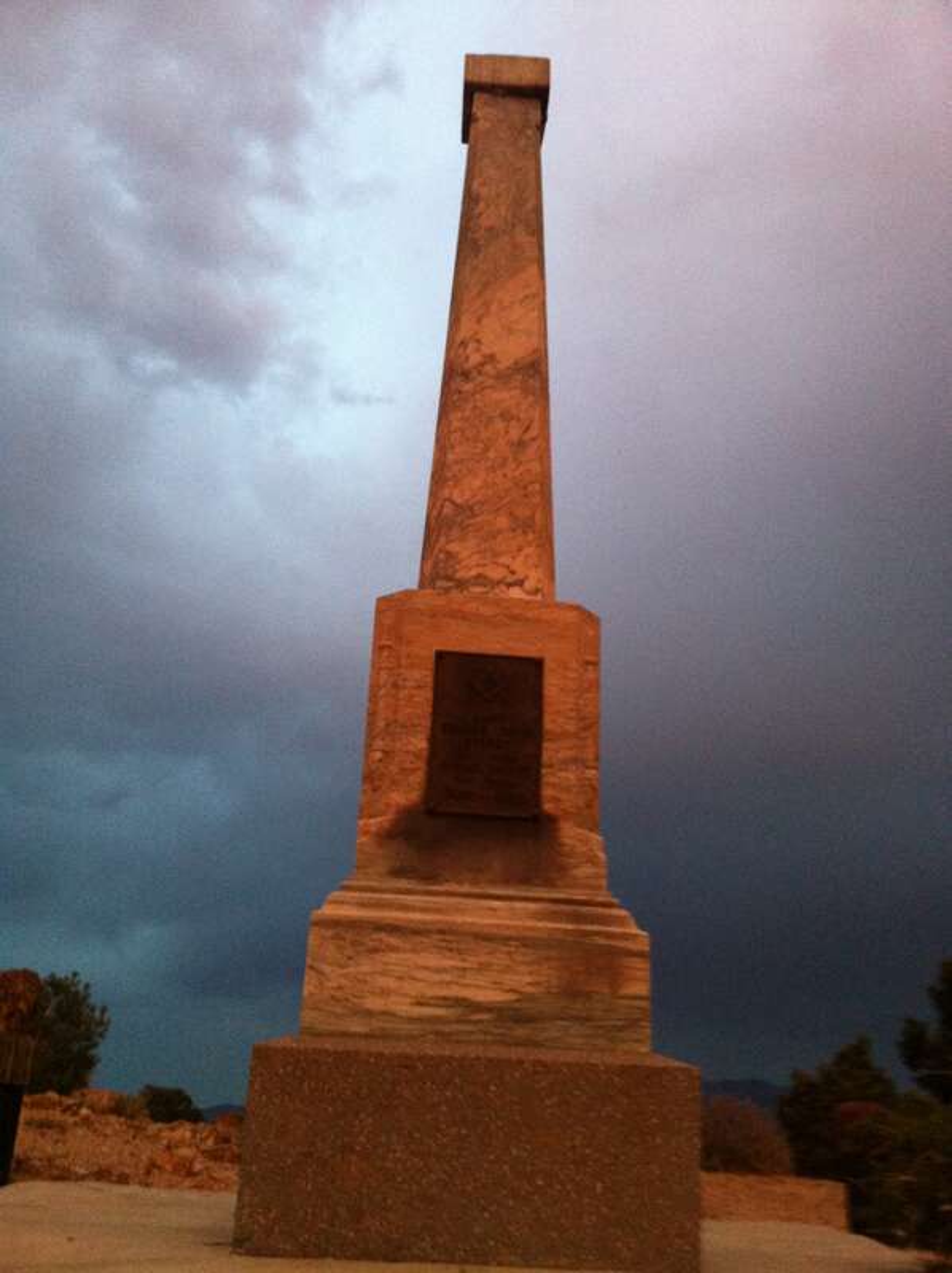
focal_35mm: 35
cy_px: 636
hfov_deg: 40.6
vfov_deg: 52.7
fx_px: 1286
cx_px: 476
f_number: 2.8
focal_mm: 3.85
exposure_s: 1/15
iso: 320
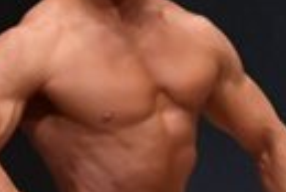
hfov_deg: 1.2
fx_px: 13497
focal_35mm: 1697
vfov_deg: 0.8
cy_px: 320
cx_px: -258
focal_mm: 190
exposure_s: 1/400
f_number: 5.6
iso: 6400
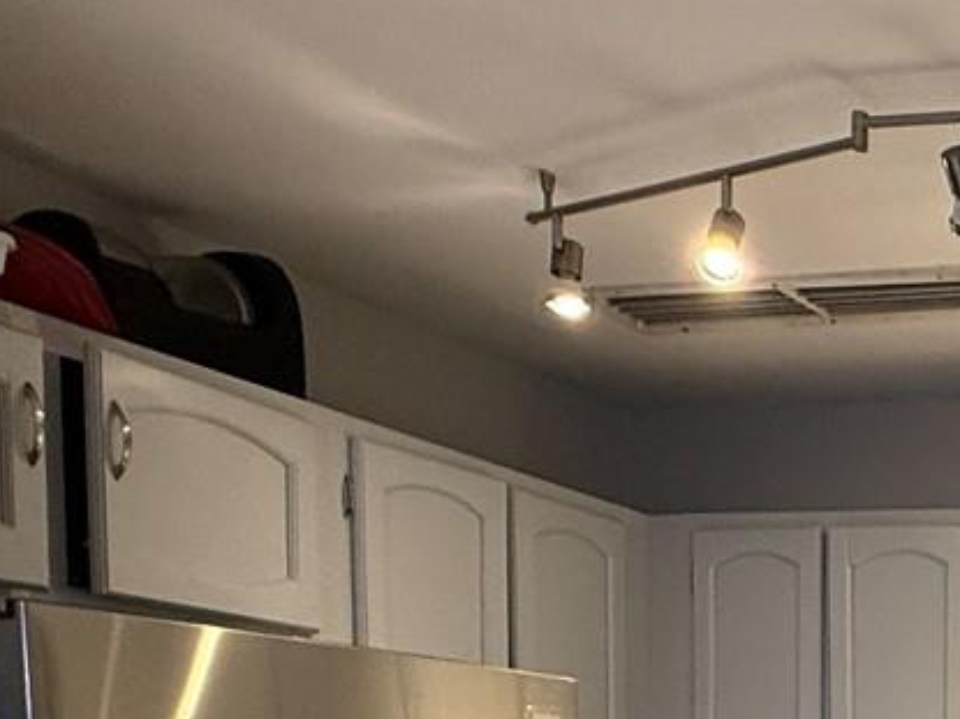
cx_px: 1300
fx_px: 1497
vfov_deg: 23.3
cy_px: 983
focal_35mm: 54
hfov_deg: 28.2
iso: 250
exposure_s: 1/60
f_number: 2.2
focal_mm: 2.22
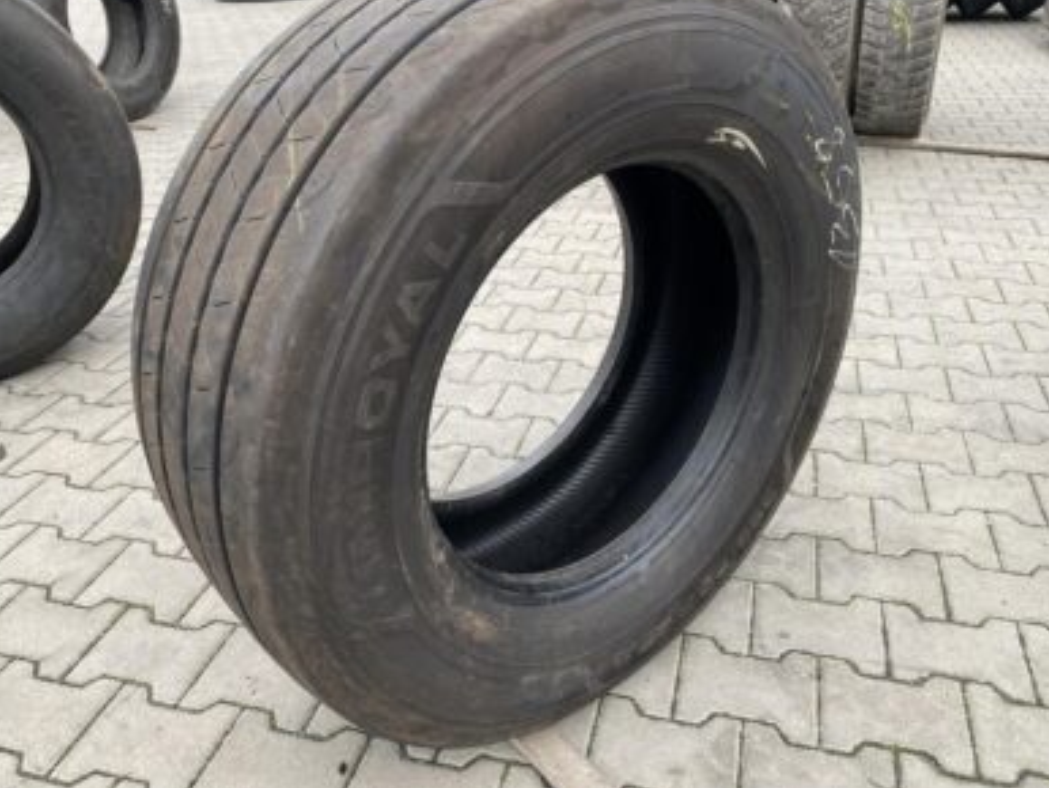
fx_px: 879
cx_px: 560
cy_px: 355
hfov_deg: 61.6
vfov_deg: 48.2
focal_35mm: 29
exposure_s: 1/121
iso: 100
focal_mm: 4.25
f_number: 1.8
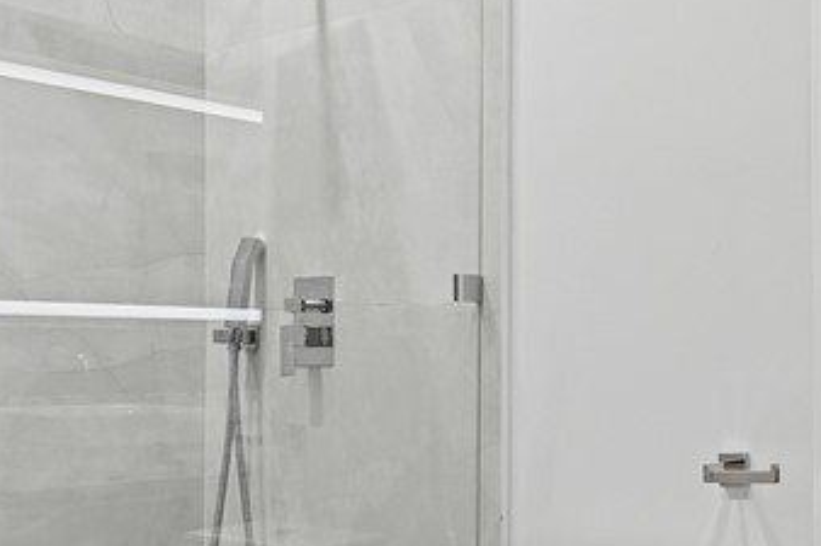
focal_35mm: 45
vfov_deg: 29.7
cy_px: 357
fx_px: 1026
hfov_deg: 35.8
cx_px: 942
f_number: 9
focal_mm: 14
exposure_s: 1/500
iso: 1000
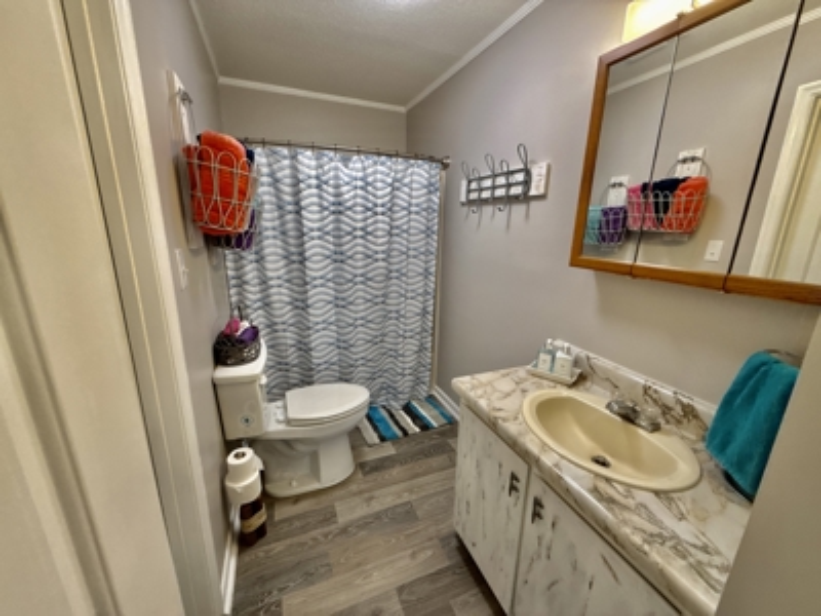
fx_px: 332
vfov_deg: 85.7
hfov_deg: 102.1
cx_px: 410
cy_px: 308
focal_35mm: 14
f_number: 2.2
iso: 200
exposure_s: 1/120
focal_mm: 2.22
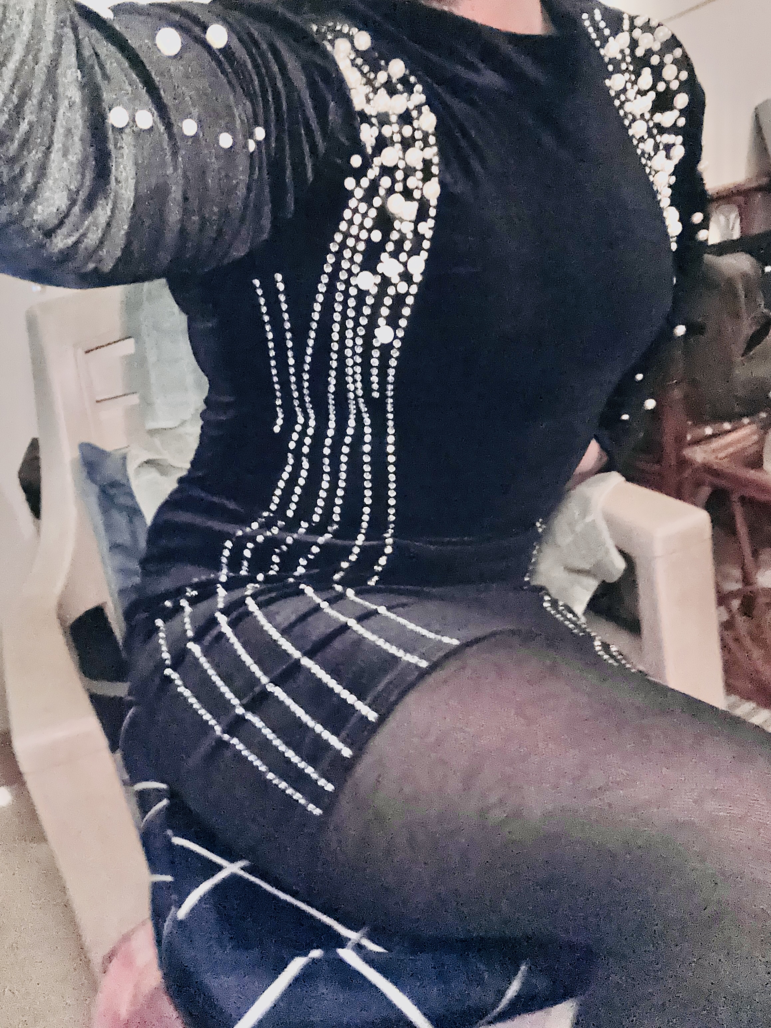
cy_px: 514
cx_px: 386
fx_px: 891
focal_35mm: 30
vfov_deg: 60.0
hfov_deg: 46.8
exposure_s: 1/16
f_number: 1.9
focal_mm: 2.69
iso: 2000
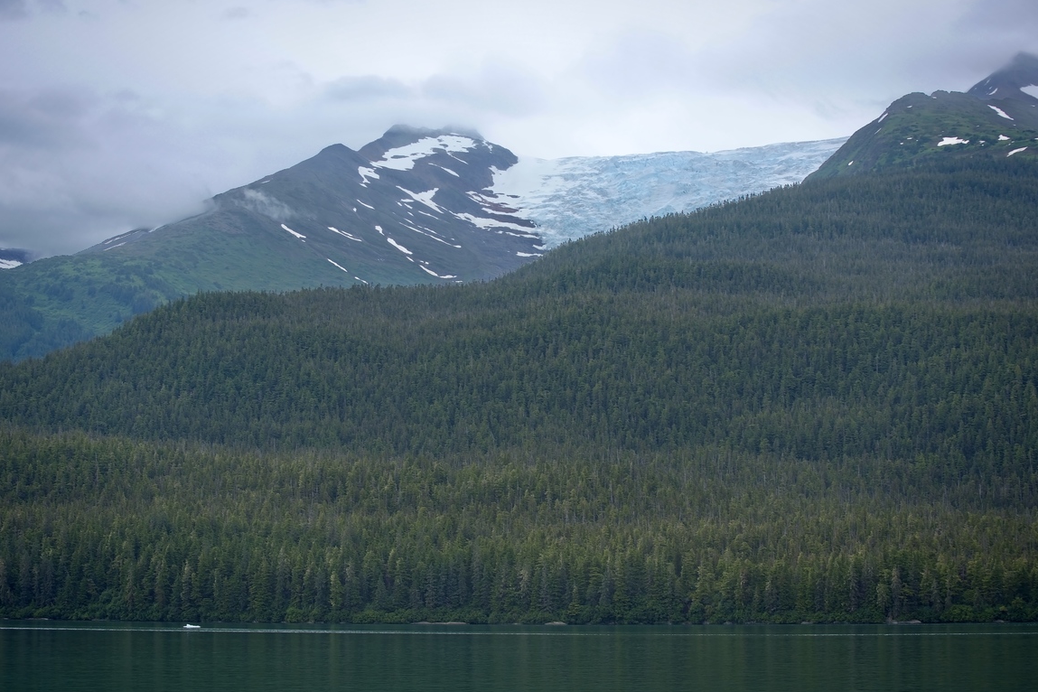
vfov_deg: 17.5
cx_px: 502
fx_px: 2249
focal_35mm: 78
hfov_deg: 26.0
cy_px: 322
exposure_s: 1/250
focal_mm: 70
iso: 100
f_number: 8
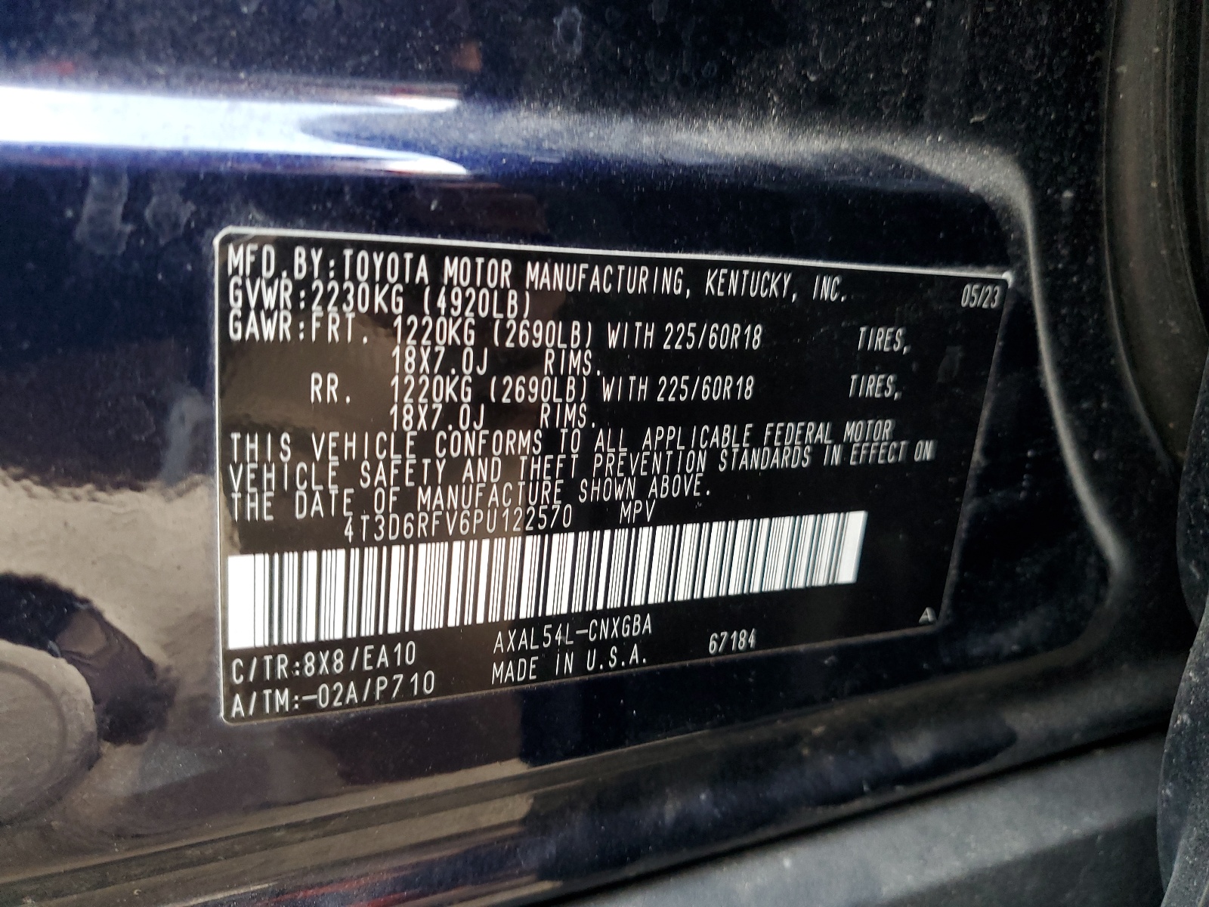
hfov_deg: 67.3
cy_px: 454
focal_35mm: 26
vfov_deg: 53.1
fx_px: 908
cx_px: 604
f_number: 1.5
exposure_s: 1/60.2
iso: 125
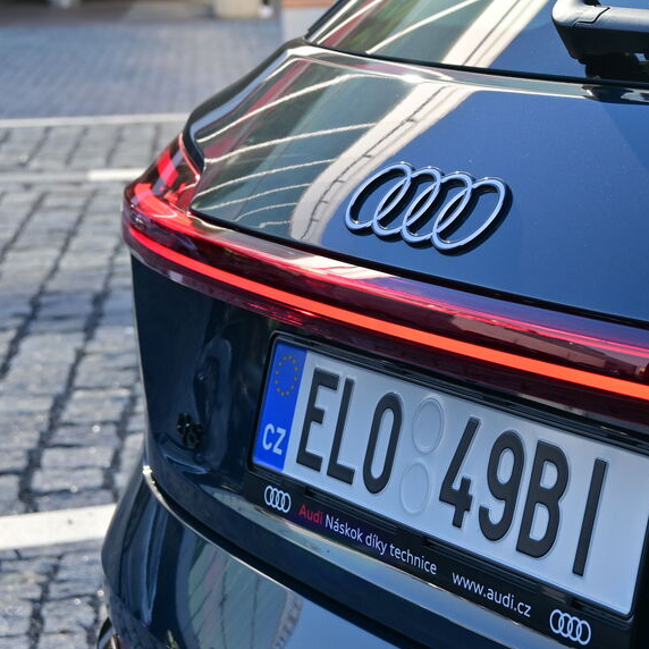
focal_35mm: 107
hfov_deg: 16.2
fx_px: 2270
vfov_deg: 16.3
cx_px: 421
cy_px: 293
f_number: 7.1
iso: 100
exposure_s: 1/200
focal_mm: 50
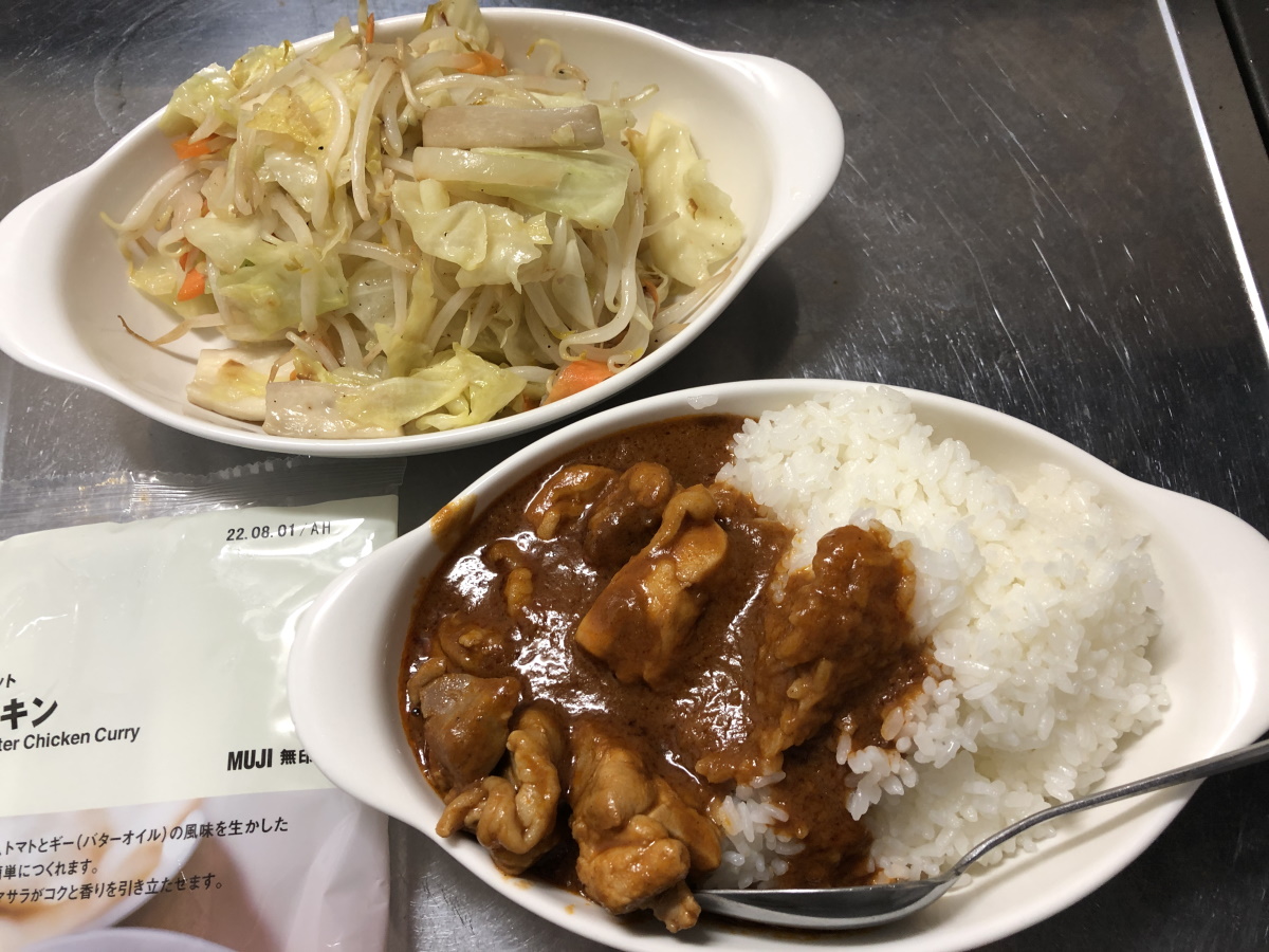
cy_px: 476
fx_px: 1026
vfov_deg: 49.7
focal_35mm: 28
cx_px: 634
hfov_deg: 63.4
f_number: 1.8
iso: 40
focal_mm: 3.99
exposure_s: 1/15
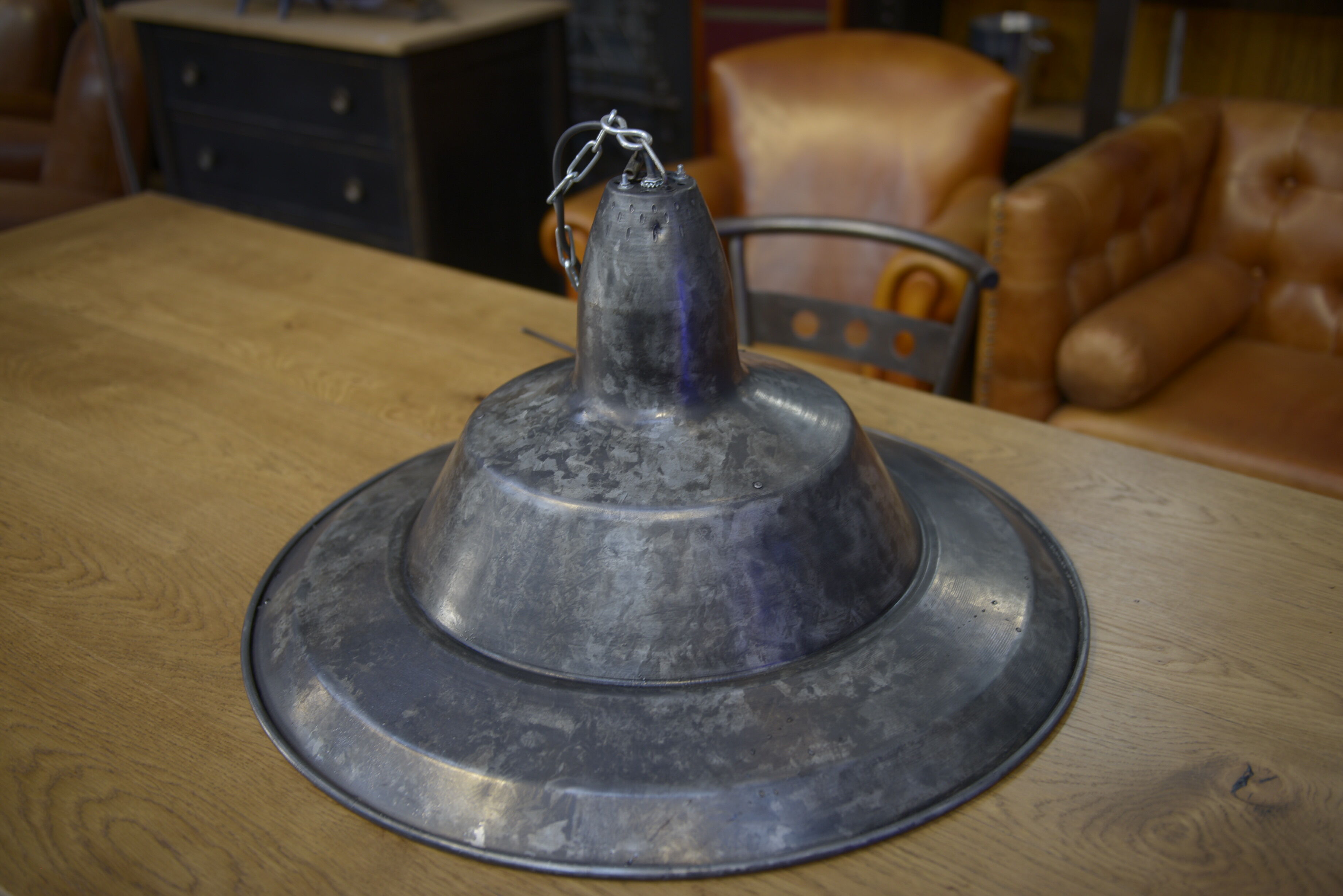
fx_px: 1418
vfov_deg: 35.1
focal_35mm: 38
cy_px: 448
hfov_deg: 50.7
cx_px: 672
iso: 200
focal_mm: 38
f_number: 2.8
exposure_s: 1/50
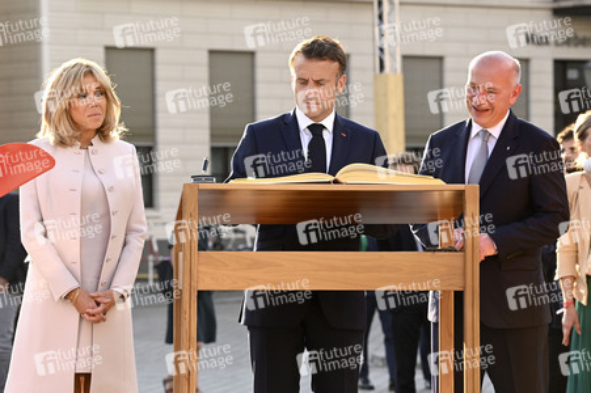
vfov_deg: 9.1
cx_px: 296
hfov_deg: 13.7
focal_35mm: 150
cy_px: 196
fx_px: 2461
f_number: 8
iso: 2000
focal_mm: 150
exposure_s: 1/1000
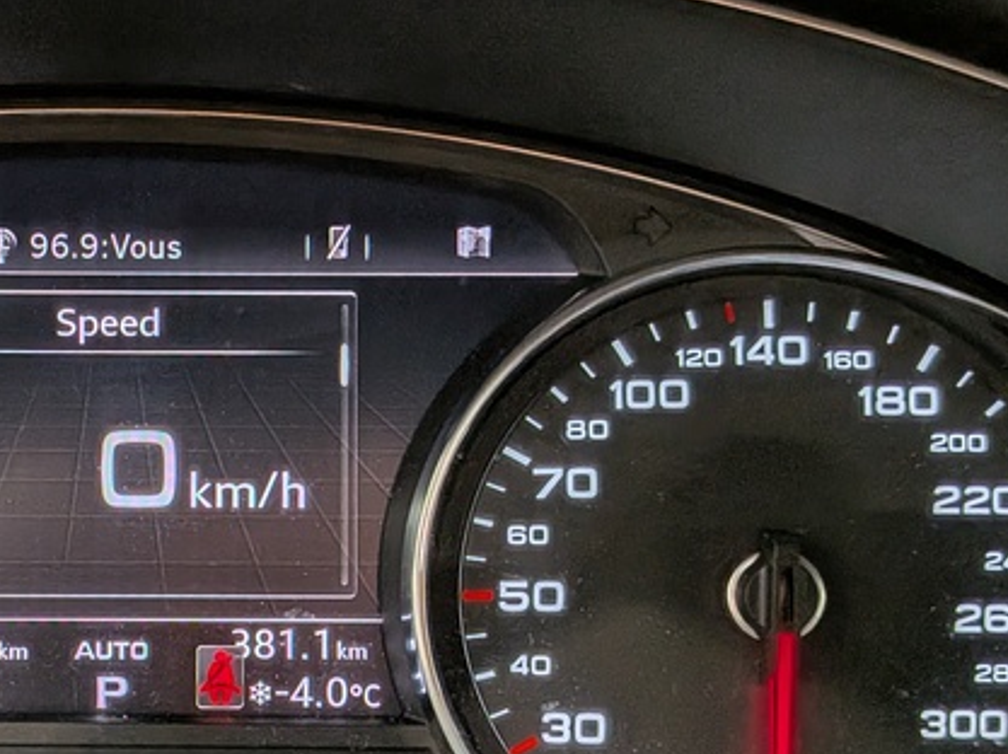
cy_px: 498
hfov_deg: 31.5
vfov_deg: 24.7
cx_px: 135
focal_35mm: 59
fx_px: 1717
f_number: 1.7
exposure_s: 1/100
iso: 62
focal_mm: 4.53
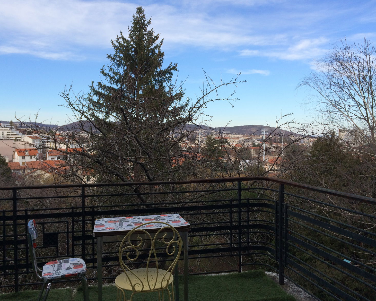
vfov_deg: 47.1
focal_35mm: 31
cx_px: 172
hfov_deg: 57.1
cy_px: 153
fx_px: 345
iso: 32
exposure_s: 1/912
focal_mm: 4.15
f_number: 2.2
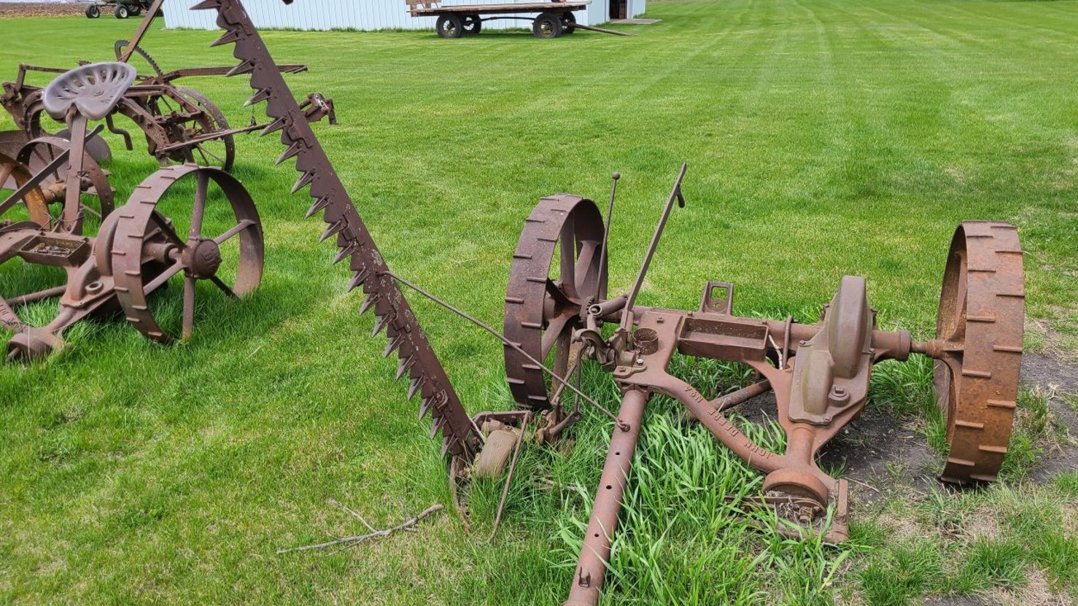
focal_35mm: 29
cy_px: 323
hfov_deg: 66.1
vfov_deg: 40.1
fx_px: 829
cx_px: 539
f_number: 1.8
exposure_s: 1/1052
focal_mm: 5.4
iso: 40
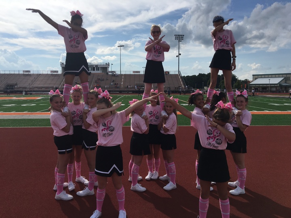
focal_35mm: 29
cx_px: 146
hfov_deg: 61.7
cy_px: 109
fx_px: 244
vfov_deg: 48.2
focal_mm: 4.15
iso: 25
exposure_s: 1/2747
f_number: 2.2
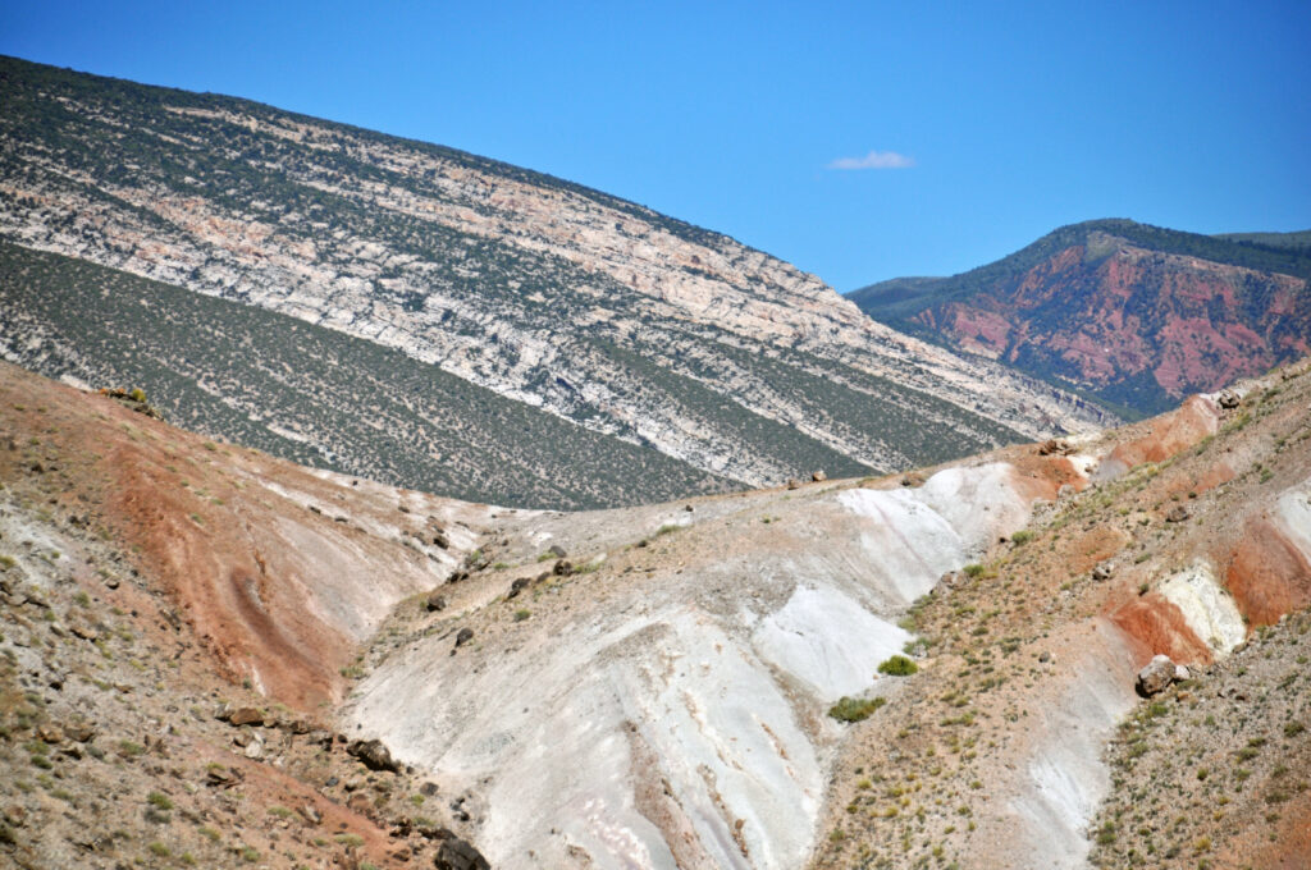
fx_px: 9274
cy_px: 435
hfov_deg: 8.1
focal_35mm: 255
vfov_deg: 5.4
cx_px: 656
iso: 200
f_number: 6.3
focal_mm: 170
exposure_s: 1/640
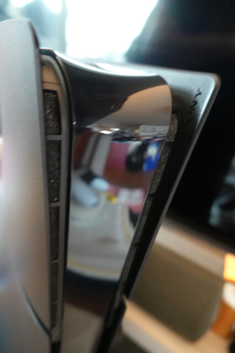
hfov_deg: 53.1
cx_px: 118
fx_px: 235
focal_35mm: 24
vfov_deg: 73.7
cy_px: 176
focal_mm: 9
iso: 3200
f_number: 2.8
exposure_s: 1/10
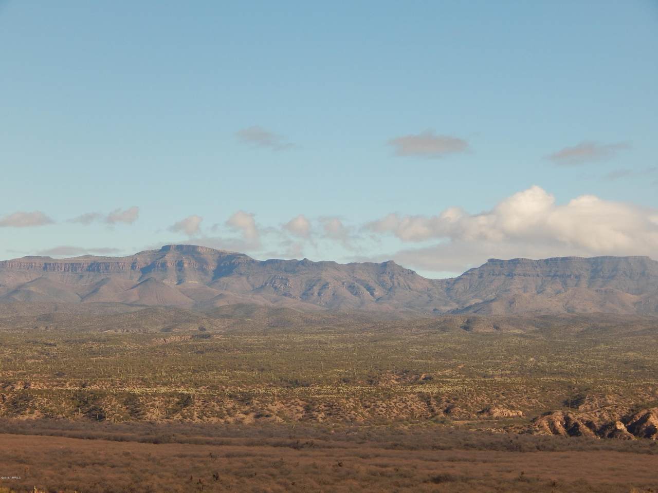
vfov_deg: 14.2
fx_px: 1977
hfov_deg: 18.9
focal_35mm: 104
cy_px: 246
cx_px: 329
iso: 125
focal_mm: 18.7
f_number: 4.5
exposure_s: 1/800
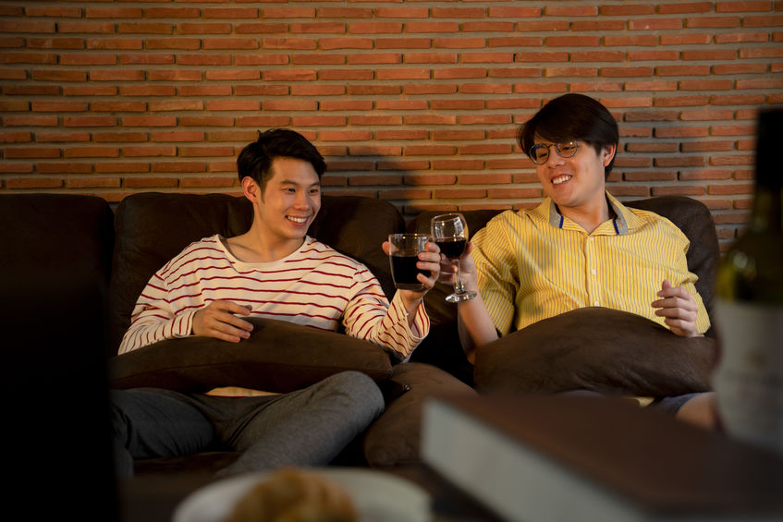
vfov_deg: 27.7
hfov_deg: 40.6
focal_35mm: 49
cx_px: 392
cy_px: 261
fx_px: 1059
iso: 500
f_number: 2.8
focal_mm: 48.7
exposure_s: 1/80
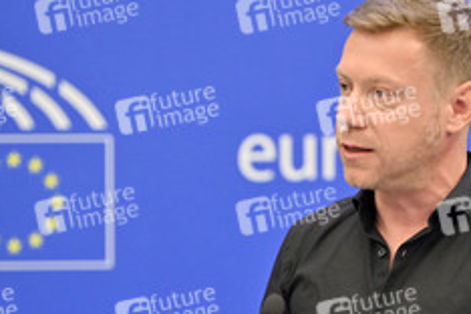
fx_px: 4029
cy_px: 262
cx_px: 315
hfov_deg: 6.7
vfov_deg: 4.5
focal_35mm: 308
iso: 4000
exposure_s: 1/640
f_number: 2.8
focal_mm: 160
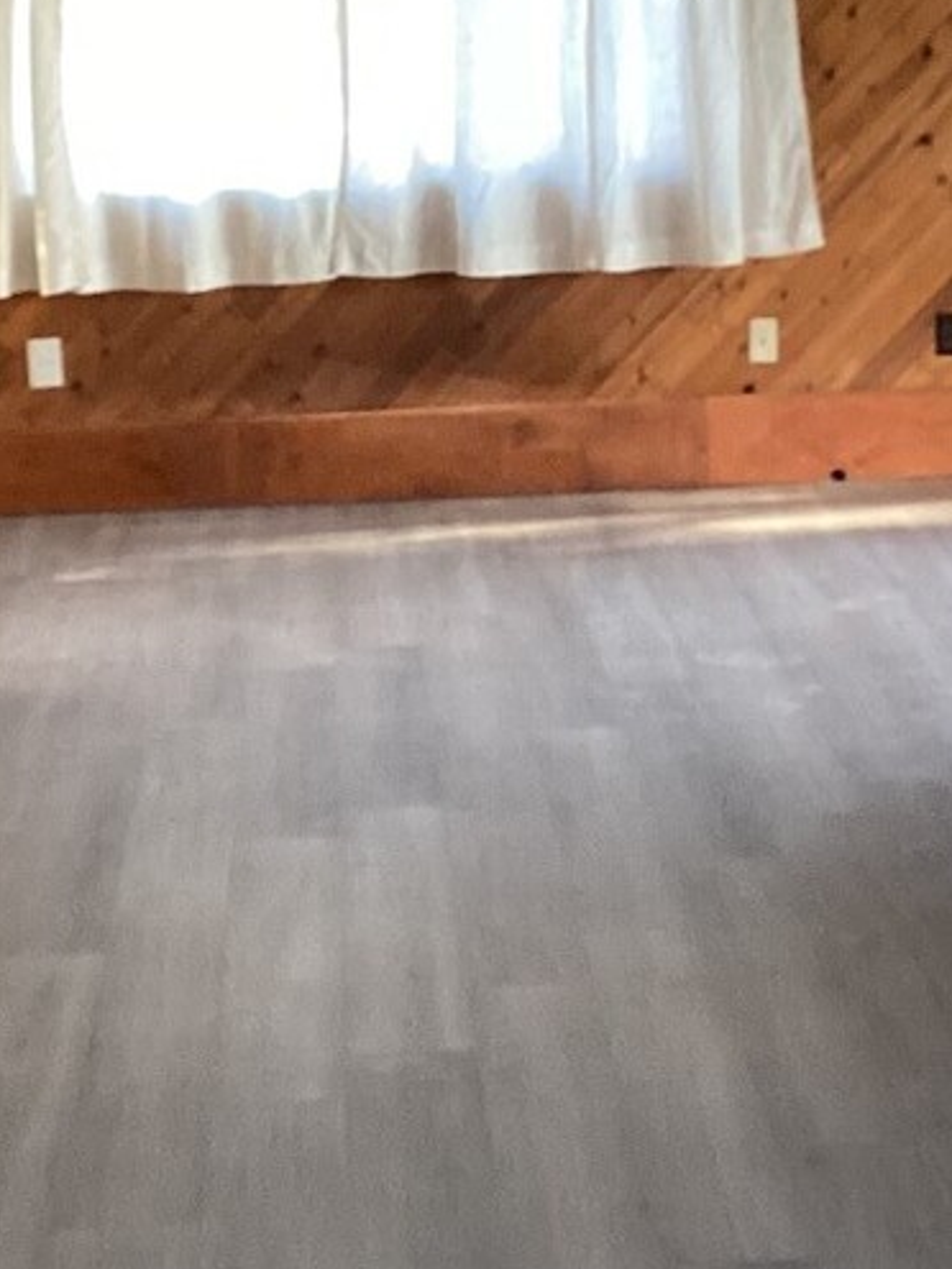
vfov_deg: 21.5
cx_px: 471
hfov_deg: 16.4
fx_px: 3300
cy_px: 269
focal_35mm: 90
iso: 250
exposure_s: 1/60
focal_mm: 3.3
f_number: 2.4
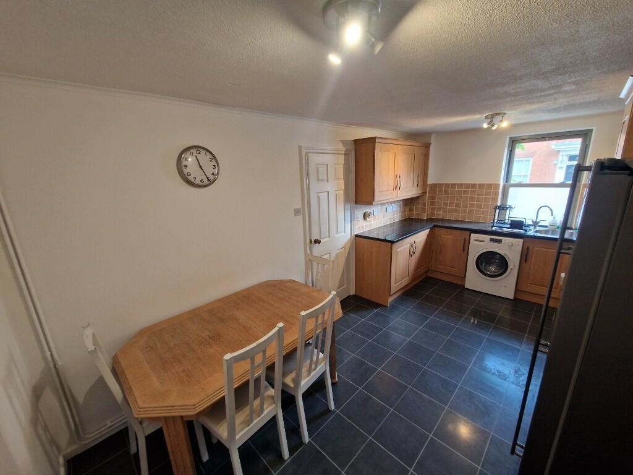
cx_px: 316
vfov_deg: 89.9
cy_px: 238
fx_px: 238
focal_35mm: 13
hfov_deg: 106.2
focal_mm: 2.2
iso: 160
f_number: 2.2
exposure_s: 1/50
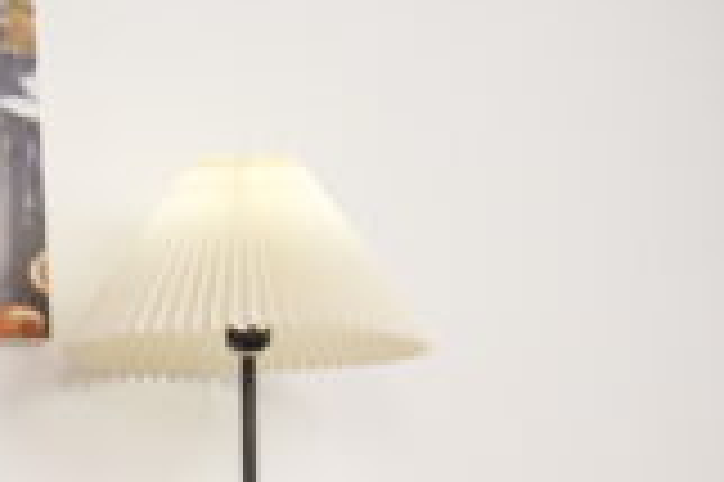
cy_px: 1032
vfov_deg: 8.0
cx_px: 270
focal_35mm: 162
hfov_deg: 12.7
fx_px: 3255
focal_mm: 34
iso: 100
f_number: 2.8
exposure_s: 1/100
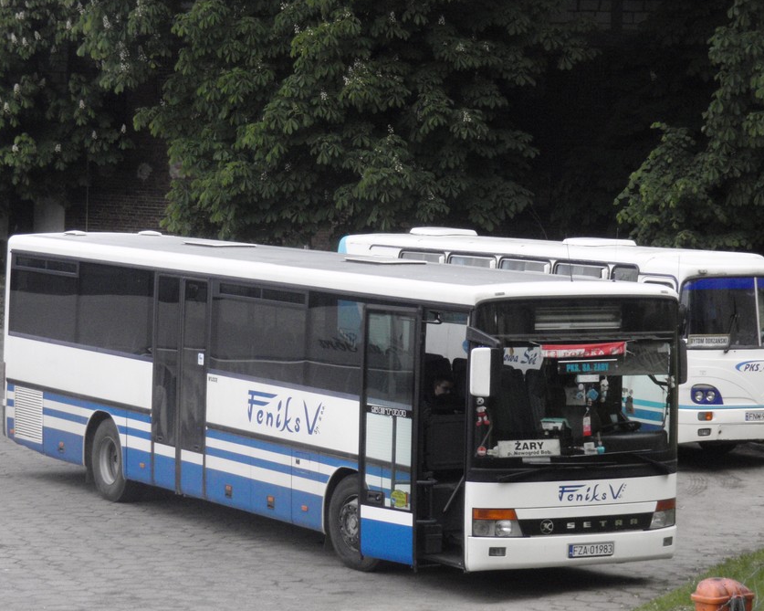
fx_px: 2848
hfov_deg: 15.3
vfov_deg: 12.2
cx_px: 374
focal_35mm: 126
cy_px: 306
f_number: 5.5
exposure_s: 1/500
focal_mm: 21.57
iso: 500
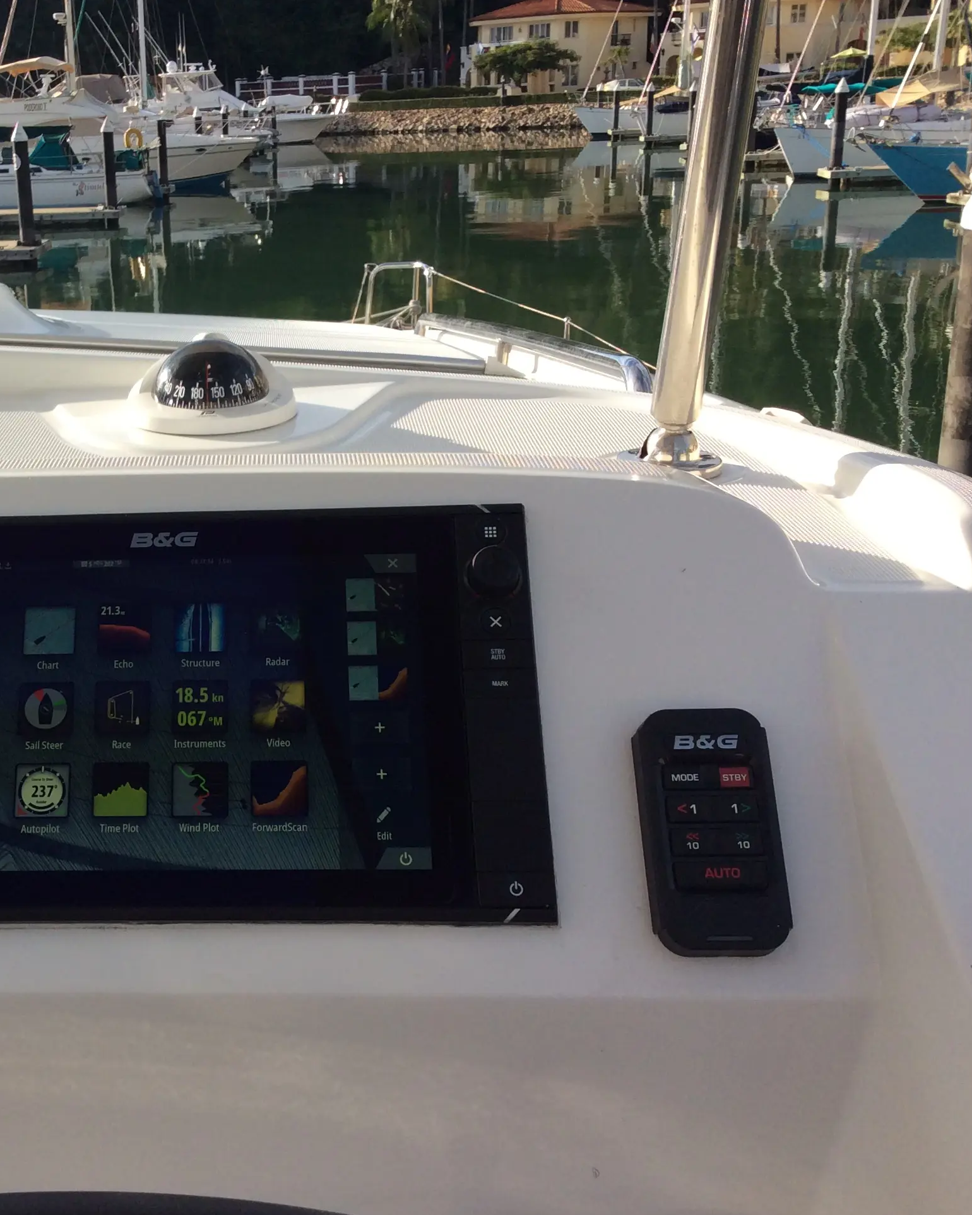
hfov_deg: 34.6
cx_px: 191
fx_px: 1510
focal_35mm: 42
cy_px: 610
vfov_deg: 43.8
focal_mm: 3.3
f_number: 2.4
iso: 32
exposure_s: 1/969
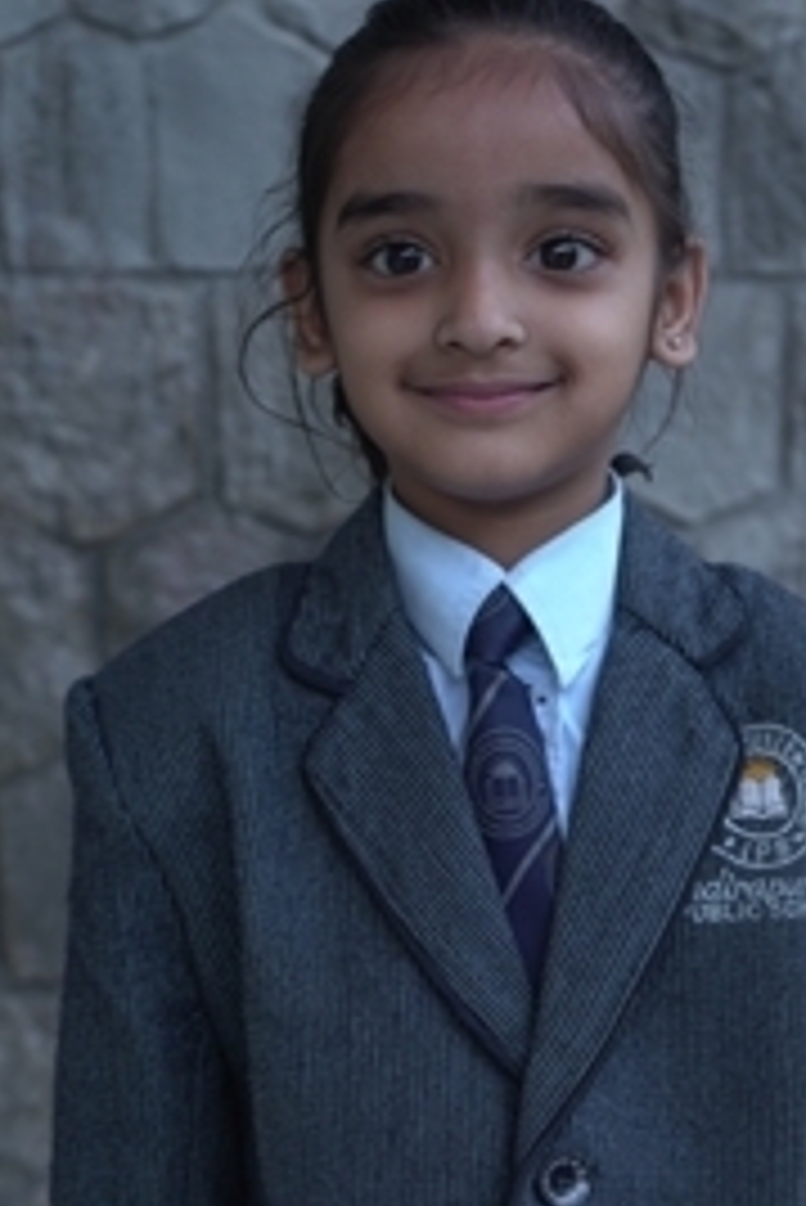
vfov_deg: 27.8
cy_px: 828
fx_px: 2415
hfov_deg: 18.9
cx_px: 498
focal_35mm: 72
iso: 250
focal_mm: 43
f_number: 4.5
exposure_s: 1/125
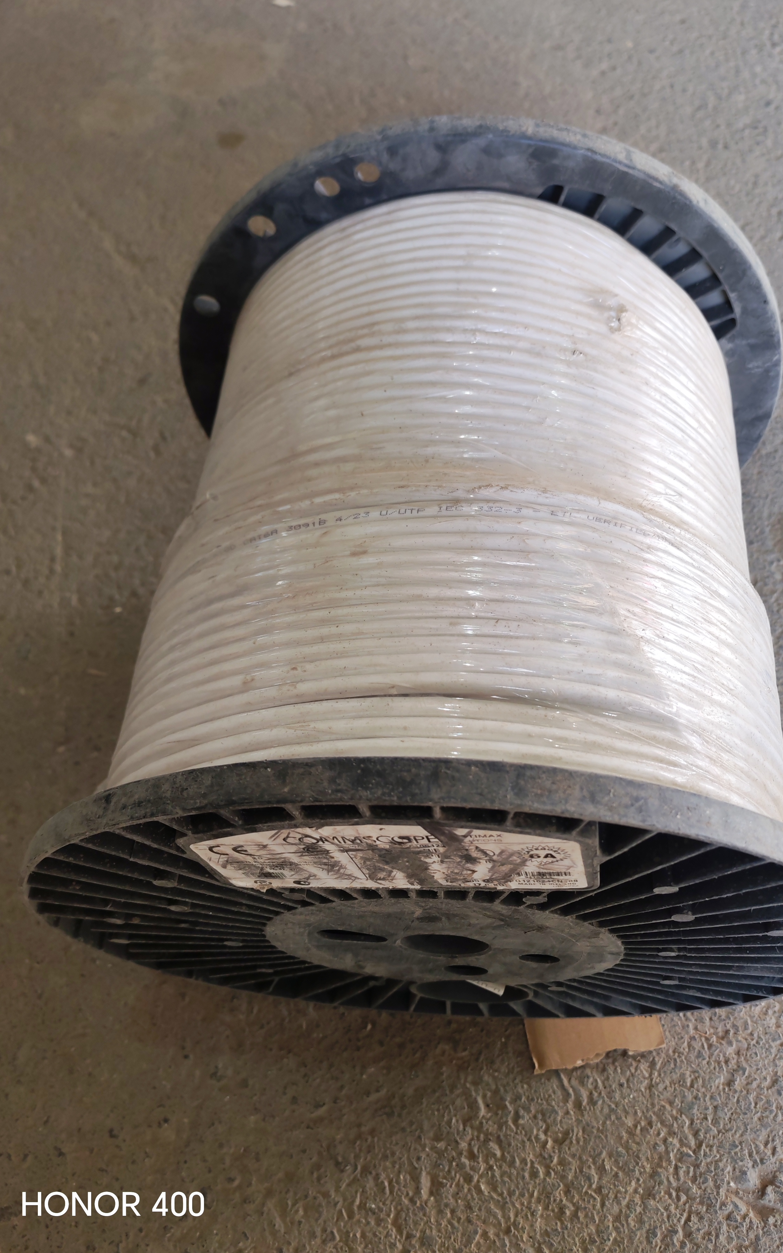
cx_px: 451
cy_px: 619
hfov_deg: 43.0
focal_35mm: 29
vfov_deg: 64.6
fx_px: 990
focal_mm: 6.12
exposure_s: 1/100
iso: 200
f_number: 1.9
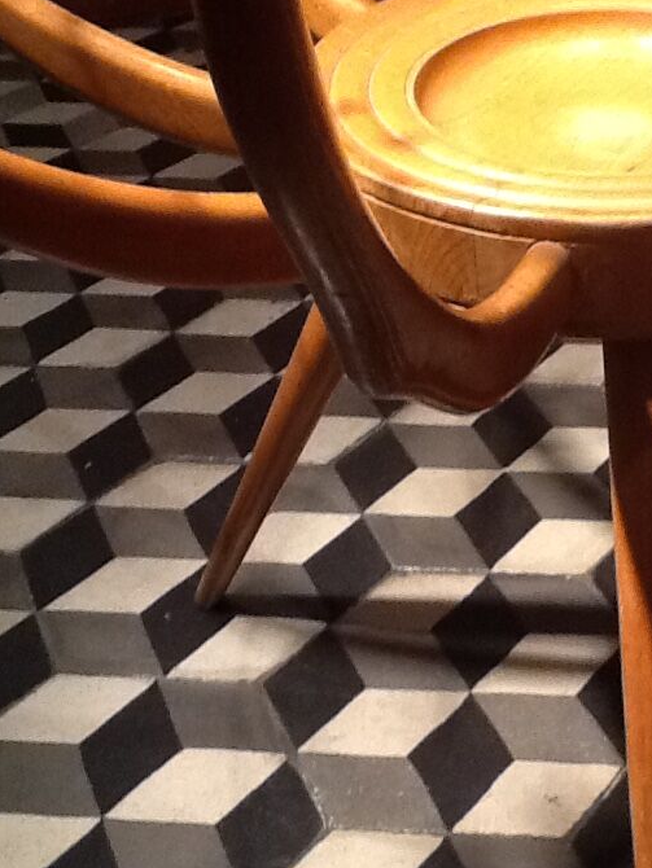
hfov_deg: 22.8
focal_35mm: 63
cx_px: 578
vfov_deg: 30.7
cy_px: 446
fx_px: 1581
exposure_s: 1/30
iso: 160
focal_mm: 2.03
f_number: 2.4
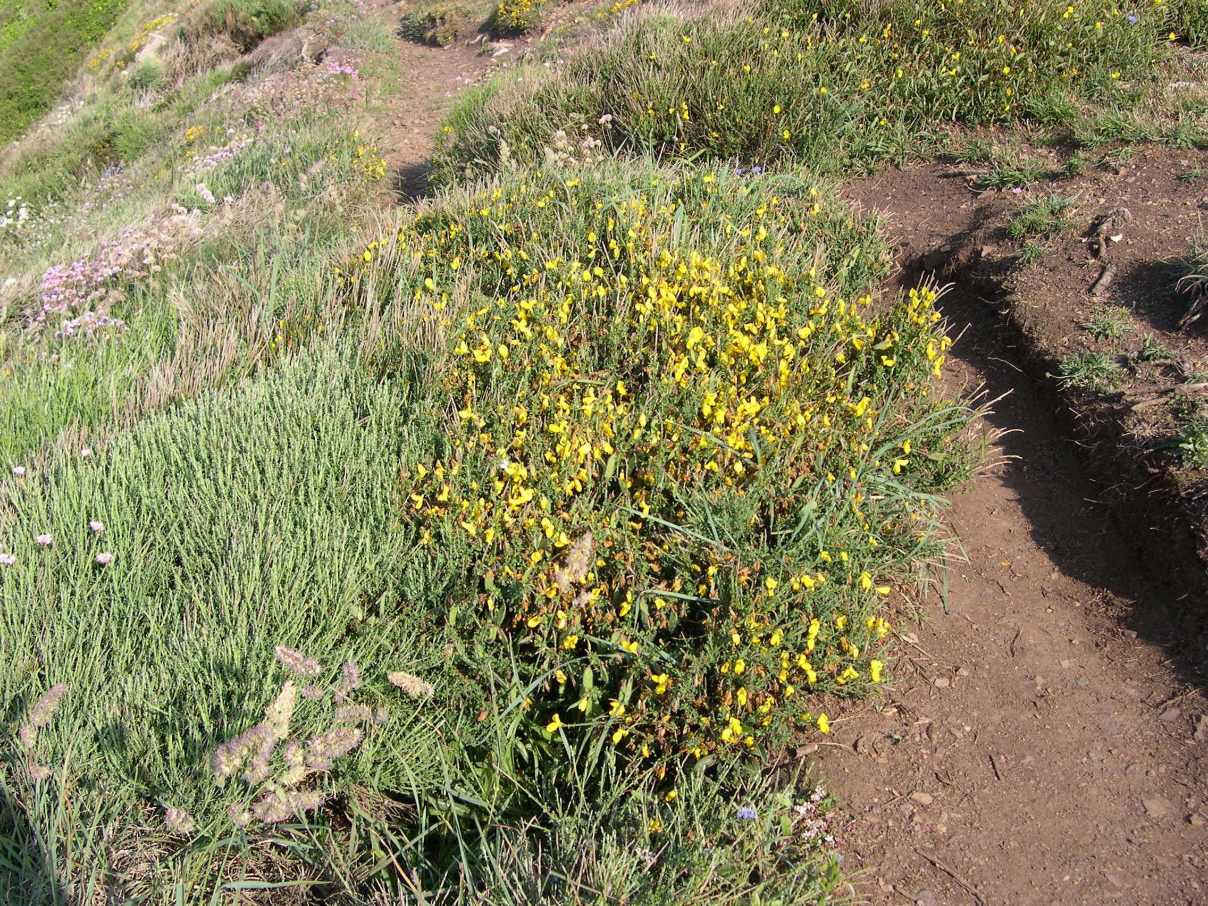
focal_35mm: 38
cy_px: 453
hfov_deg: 49.0
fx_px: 1326
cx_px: 604
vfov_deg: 37.7
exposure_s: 1/96
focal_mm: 8
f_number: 7.6
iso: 100
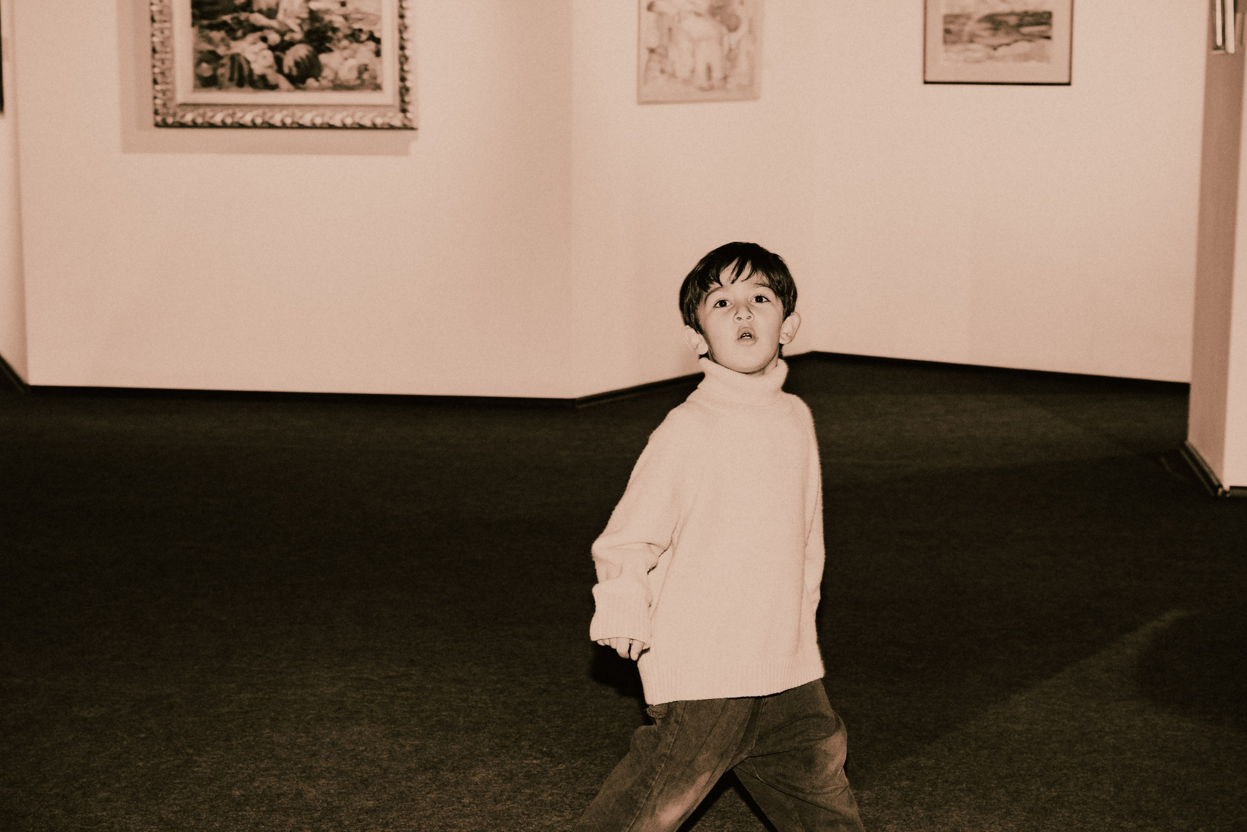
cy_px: 416
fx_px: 2044
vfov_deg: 23.0
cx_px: 624
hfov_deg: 33.9
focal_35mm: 59
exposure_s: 1/100
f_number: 6.3
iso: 2500
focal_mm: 59
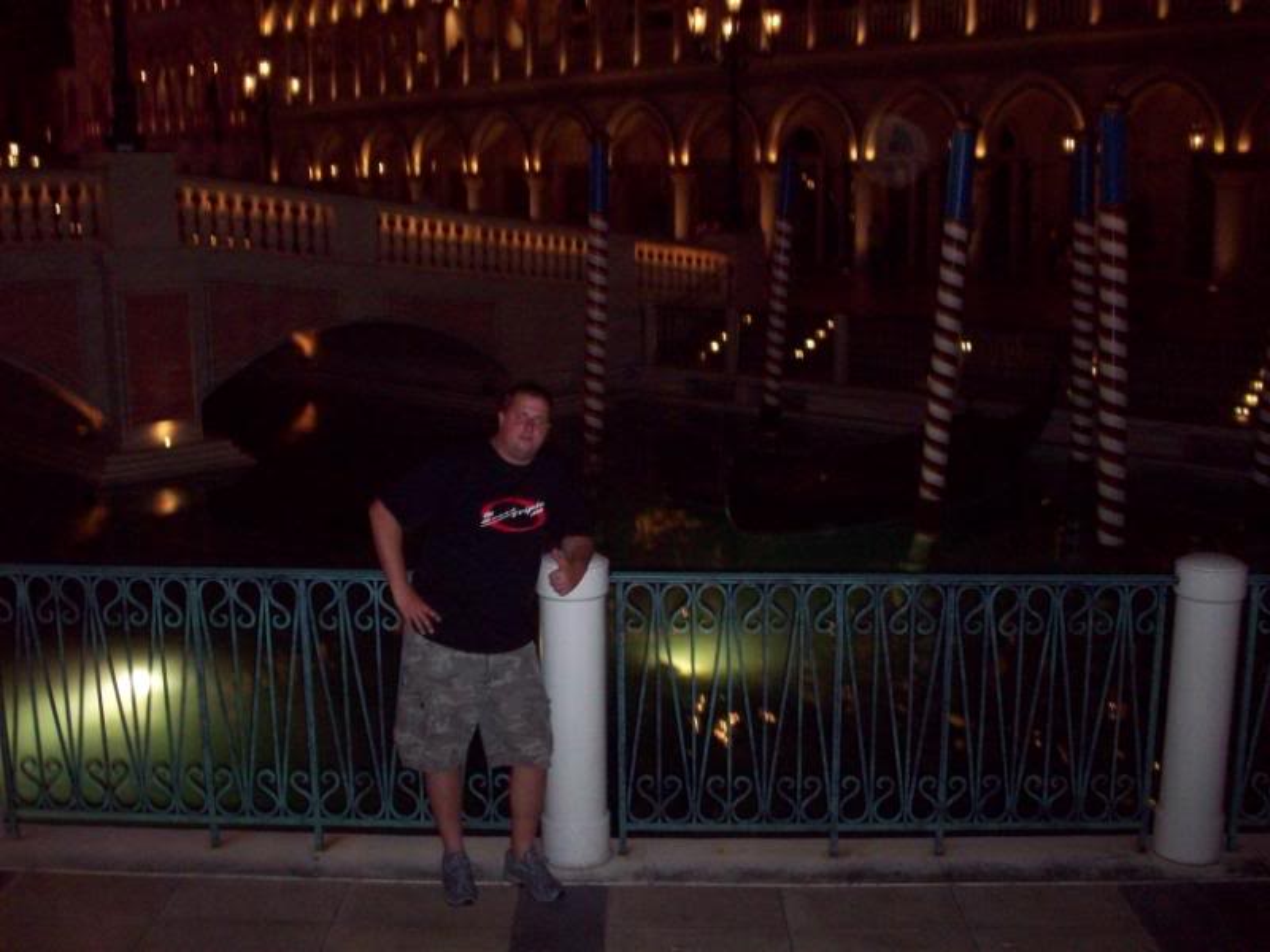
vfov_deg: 38.7
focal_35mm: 37
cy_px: 476
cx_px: 635
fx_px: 1357
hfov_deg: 50.1
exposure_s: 1/45
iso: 200
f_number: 2.8
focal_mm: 6.2
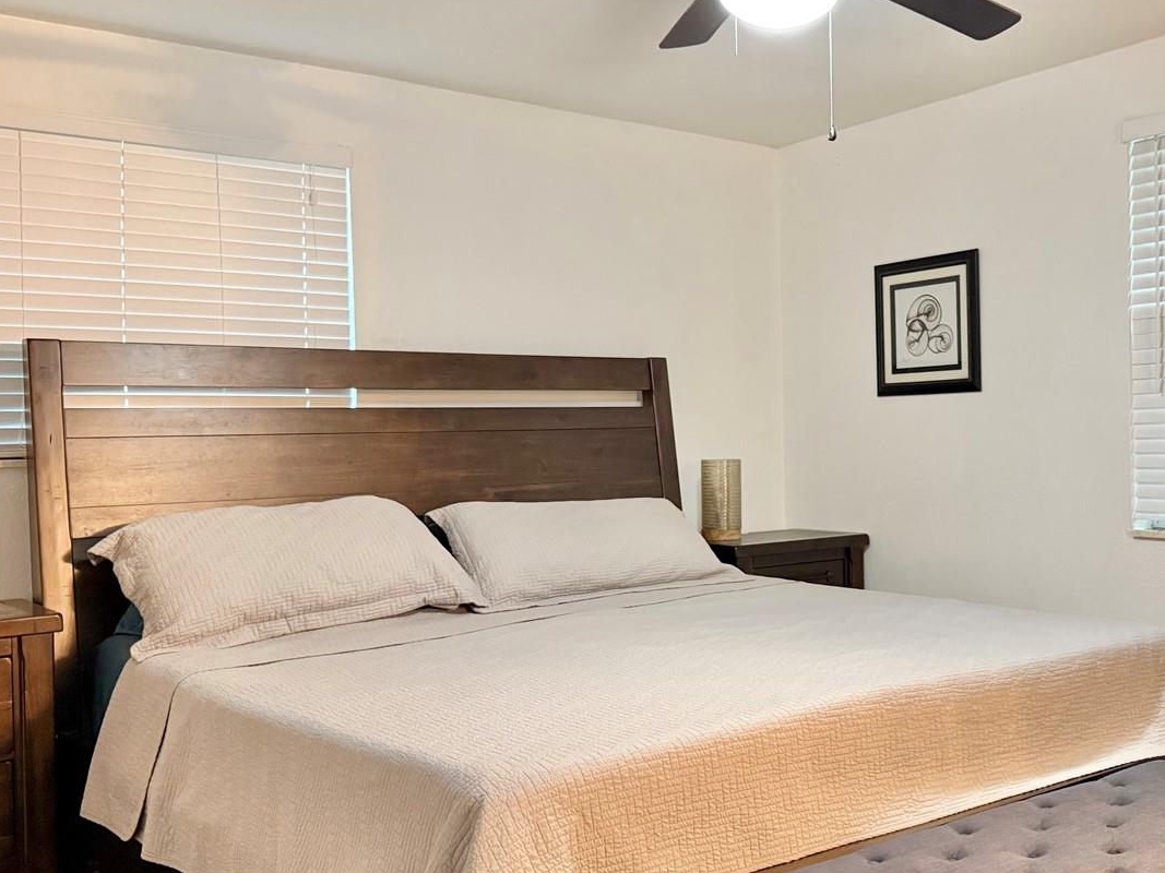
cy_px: 440
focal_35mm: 36
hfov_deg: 50.9
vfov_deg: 39.6
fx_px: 1211
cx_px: 722
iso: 500
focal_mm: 6.76
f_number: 1.78
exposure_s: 1/60
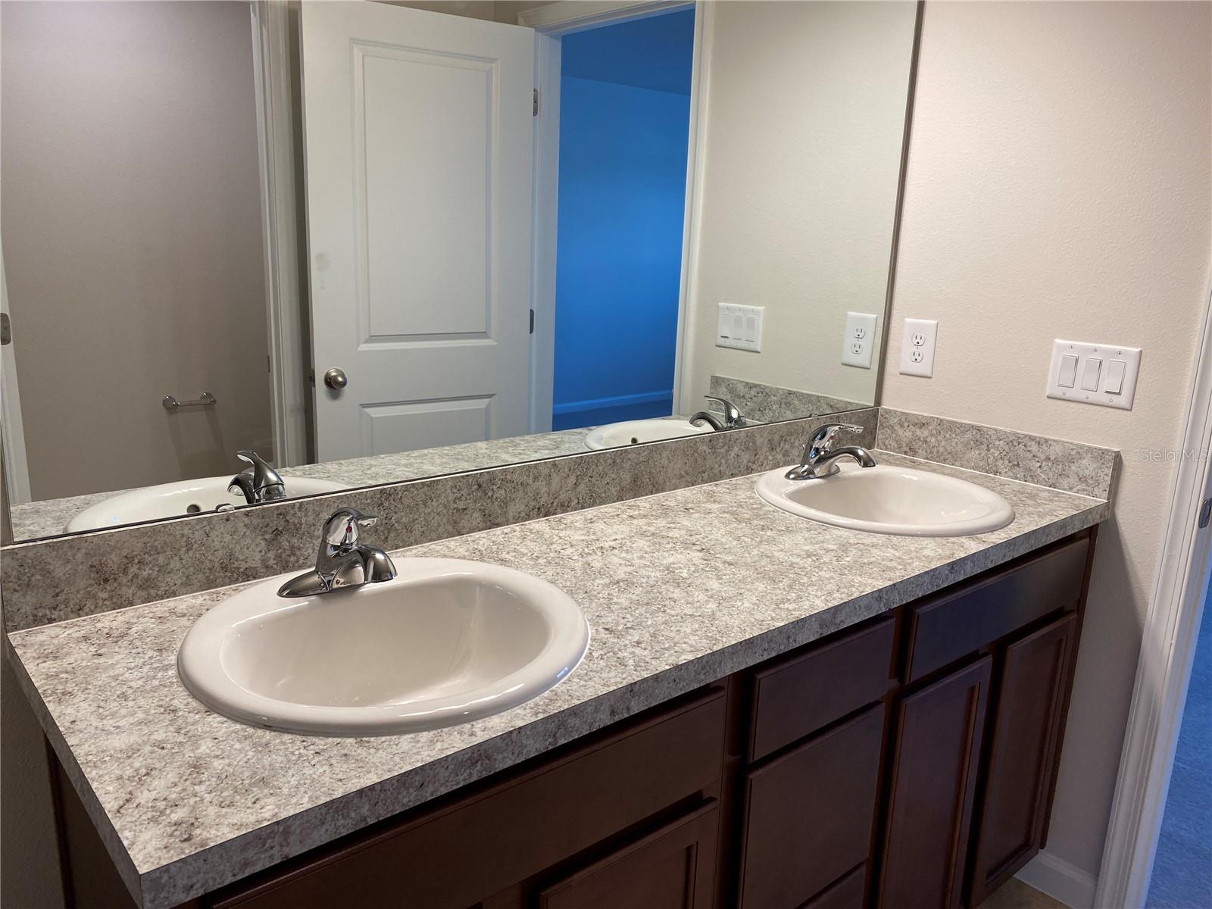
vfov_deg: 53.1
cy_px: 454
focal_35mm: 26
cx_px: 606
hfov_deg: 67.3
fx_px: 910
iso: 80
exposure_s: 1/120
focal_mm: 4.25
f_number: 1.8
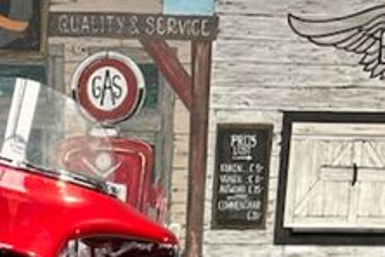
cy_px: 361
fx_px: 834
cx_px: 12
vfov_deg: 16.3
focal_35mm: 78
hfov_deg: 24.9
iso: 80
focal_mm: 5.7
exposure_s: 1/50
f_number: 1.5
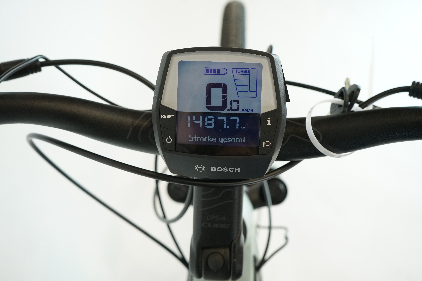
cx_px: 211
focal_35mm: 35
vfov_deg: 37.9
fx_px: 410
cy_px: 140
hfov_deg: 54.4
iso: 2500
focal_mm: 35
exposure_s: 1/200
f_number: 6.3
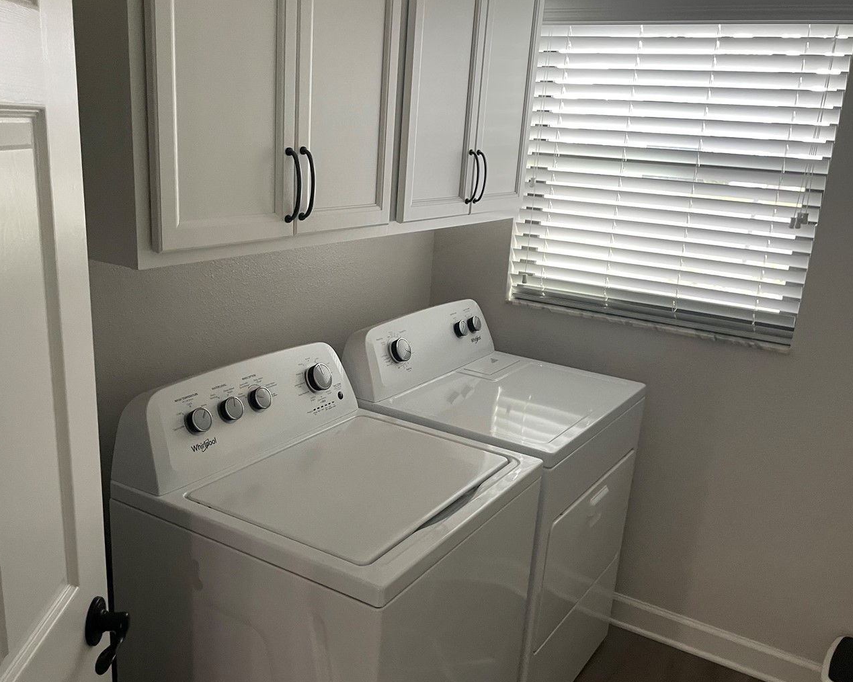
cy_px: 378
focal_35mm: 32
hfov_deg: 55.6
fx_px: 808
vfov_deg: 45.7
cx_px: 392
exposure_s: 1/60
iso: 250
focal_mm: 4.2
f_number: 1.6
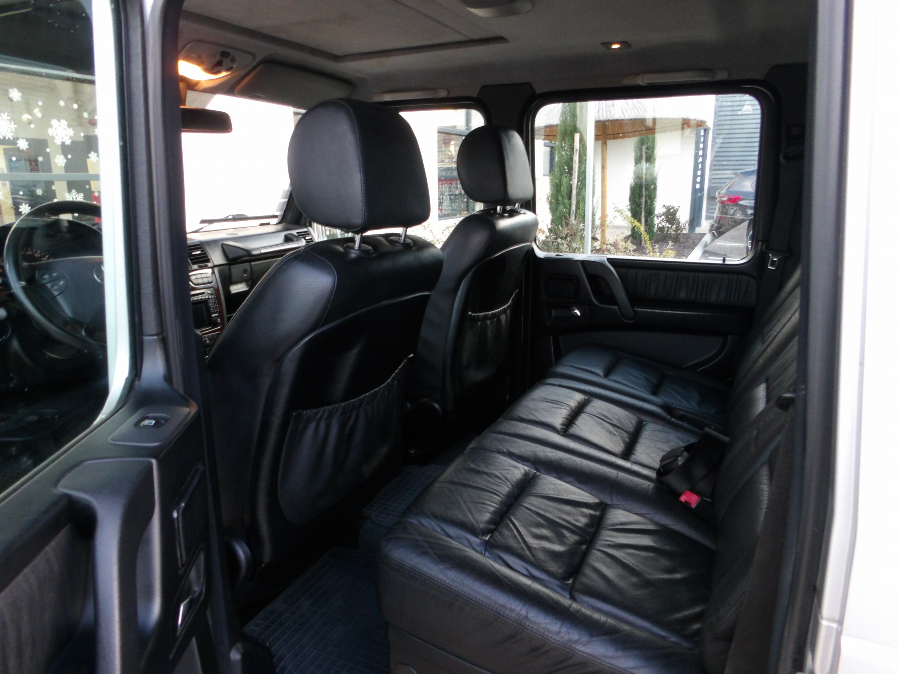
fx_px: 623
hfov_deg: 71.6
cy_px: 337
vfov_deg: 56.8
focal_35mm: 24
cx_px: 449
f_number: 4.1
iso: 239
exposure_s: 1/15
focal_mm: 4.3
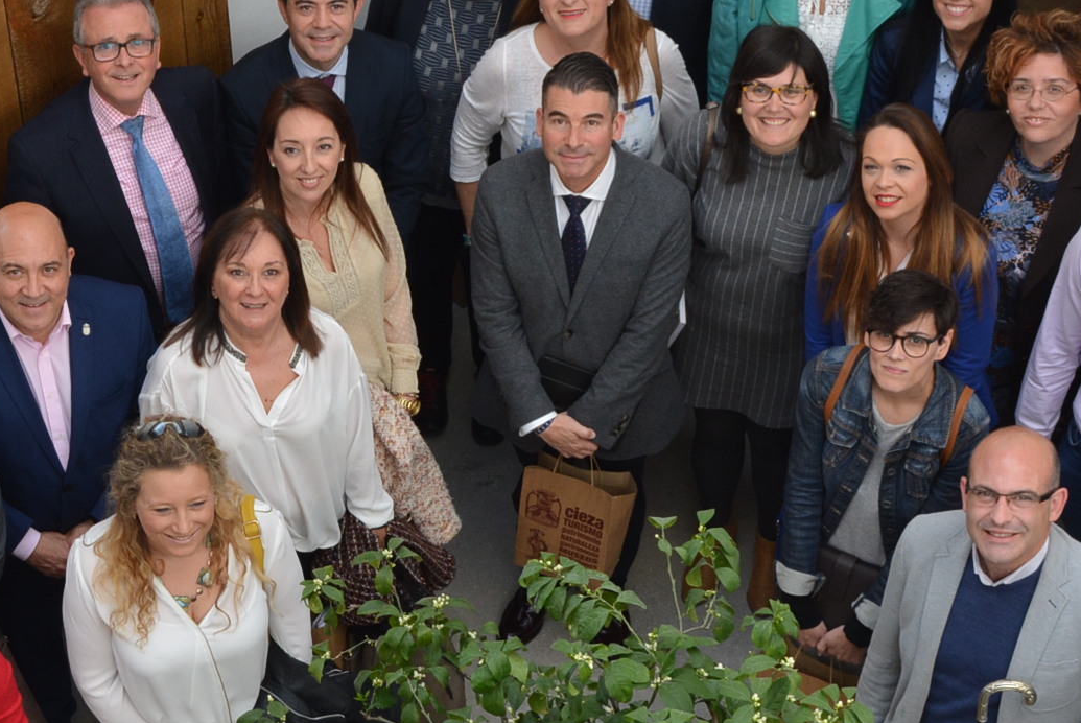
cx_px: 362
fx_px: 3259
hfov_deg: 18.8
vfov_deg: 12.6
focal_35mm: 108
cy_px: 559
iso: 400
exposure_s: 1/200
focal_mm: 25
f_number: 7.1
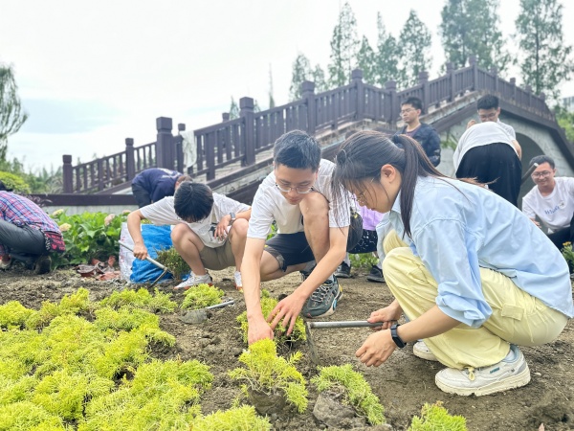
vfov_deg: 56.8
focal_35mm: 24
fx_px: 398
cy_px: 216
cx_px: 287
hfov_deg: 71.6
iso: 80
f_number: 1.78
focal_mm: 6.86
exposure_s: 1/864
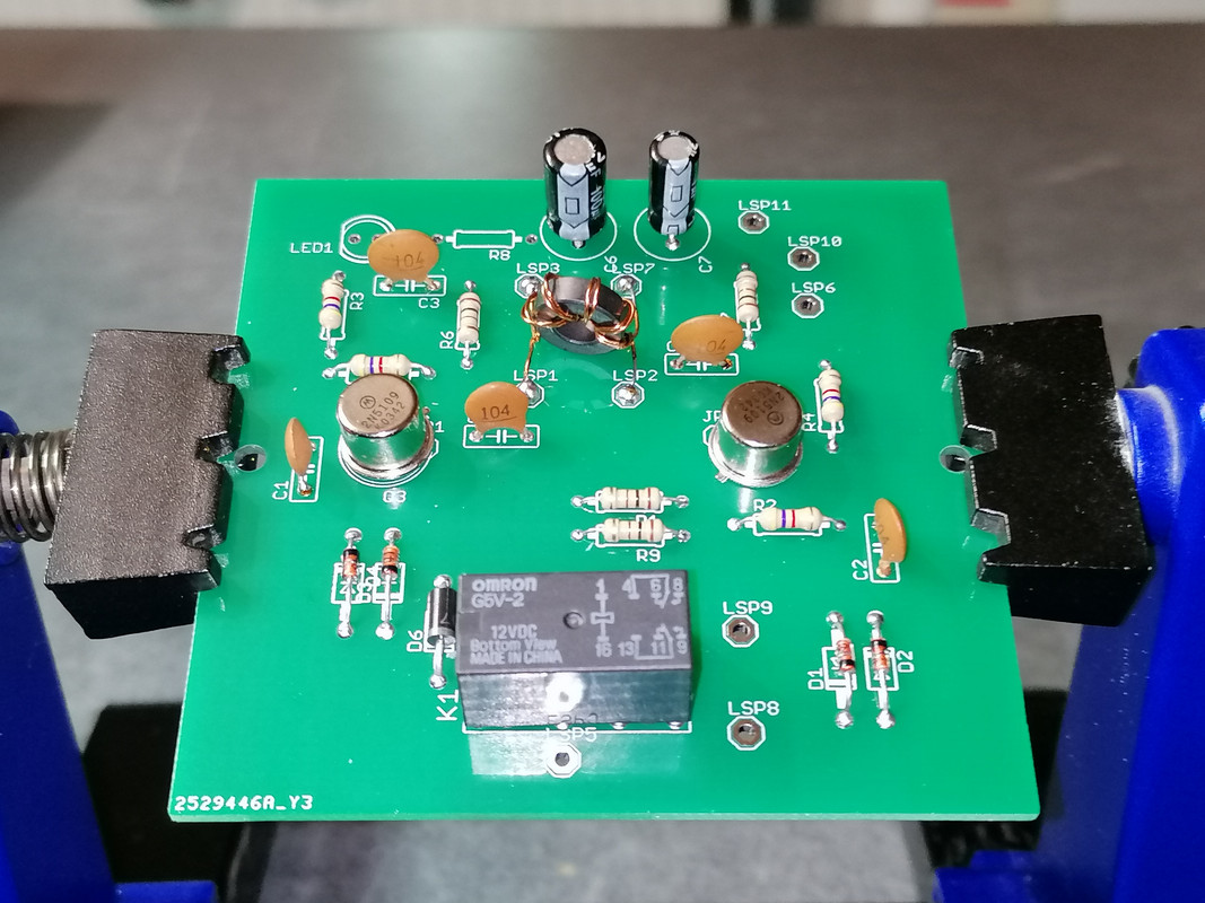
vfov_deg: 30.9
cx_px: 602
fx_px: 1636
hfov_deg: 40.4
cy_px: 452
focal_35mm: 47
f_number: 1.8
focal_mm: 4.75
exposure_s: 1/33.3
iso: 400
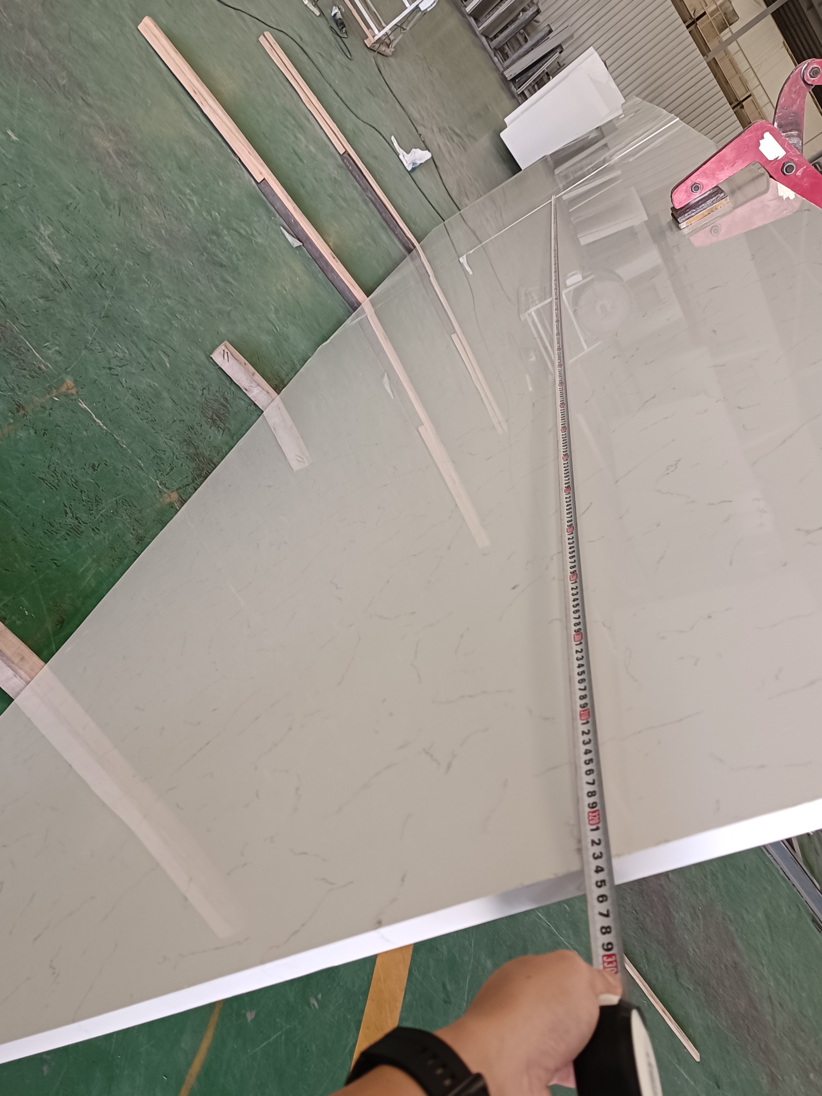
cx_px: 411
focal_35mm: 27
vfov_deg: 65.3
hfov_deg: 51.4
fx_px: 855
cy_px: 548
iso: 748
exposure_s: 1/33.3
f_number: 1.9
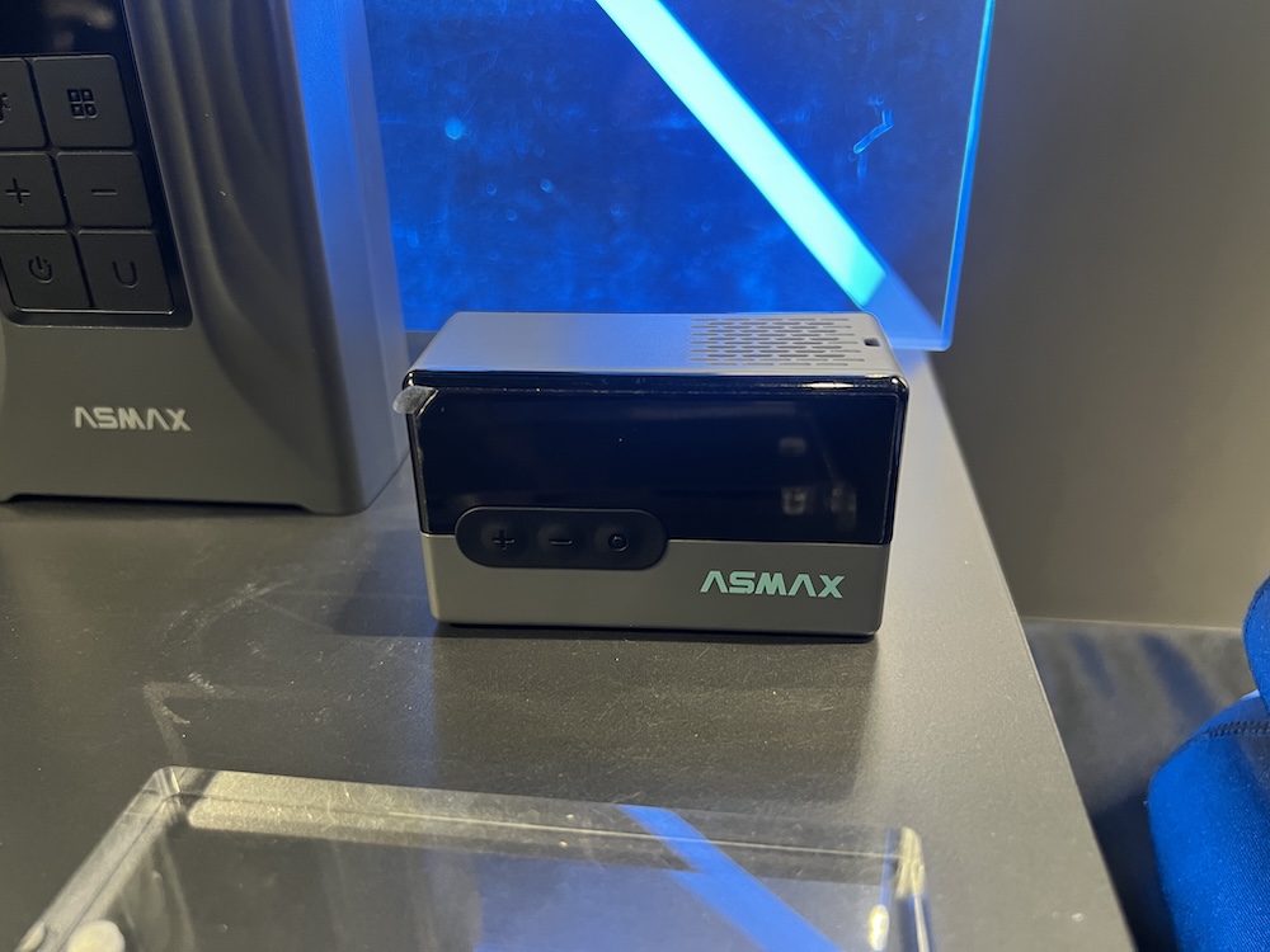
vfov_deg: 53.1
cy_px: 476
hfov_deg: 67.3
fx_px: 954
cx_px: 635
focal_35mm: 26
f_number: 1.5
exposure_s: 1/33
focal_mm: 5.7
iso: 400
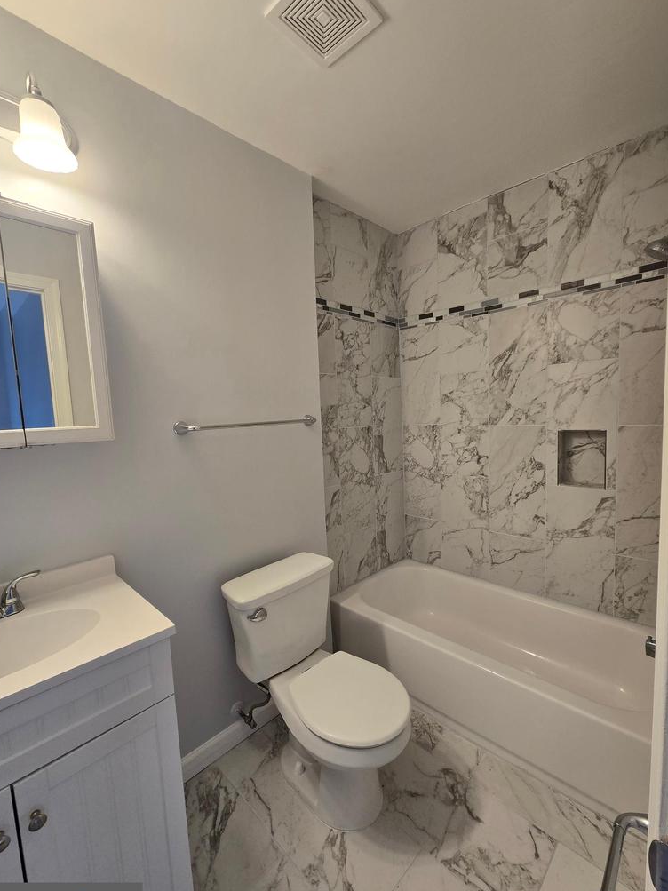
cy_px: 454
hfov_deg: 85.6
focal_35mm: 14
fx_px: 360
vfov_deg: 102.1
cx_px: 346
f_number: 2.2
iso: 125
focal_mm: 2.2
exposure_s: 1/60
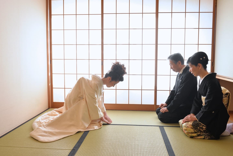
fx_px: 220
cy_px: 78
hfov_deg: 55.8
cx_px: 116
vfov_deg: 38.9
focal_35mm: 34
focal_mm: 34
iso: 1000
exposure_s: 1/160
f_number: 5.6
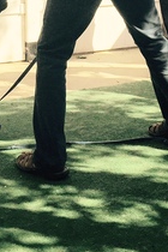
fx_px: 602
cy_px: -34
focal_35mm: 86
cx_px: 91
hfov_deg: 15.9
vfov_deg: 22.2
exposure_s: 1/1647
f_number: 2.2
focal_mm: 4.15
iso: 32
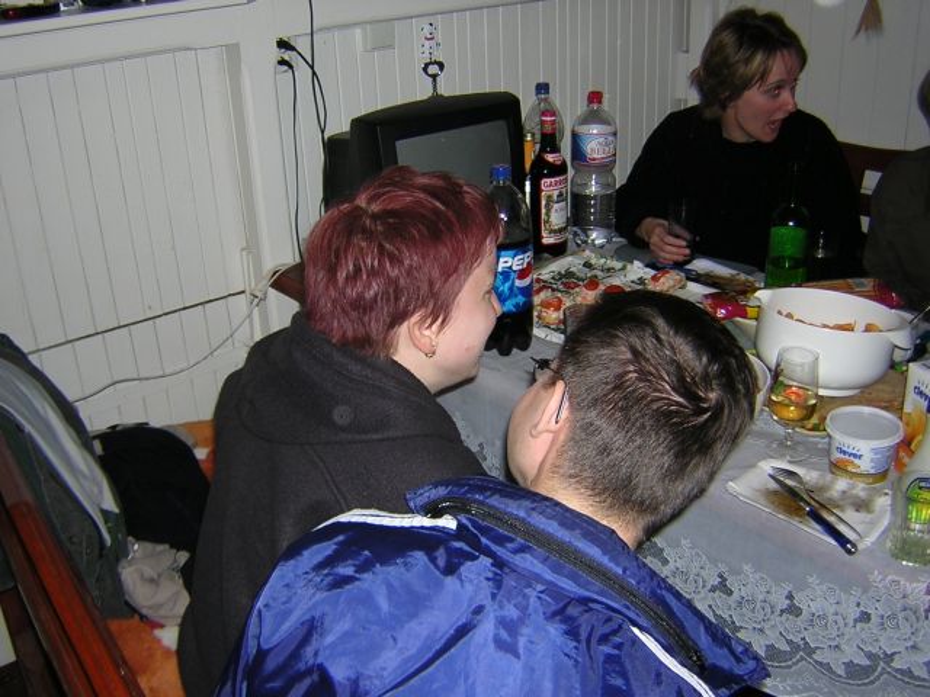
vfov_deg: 39.7
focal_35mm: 36
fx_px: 967
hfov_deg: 51.4
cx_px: 465
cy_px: 348
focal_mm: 4.7
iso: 100
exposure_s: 1/60.1
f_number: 2.6
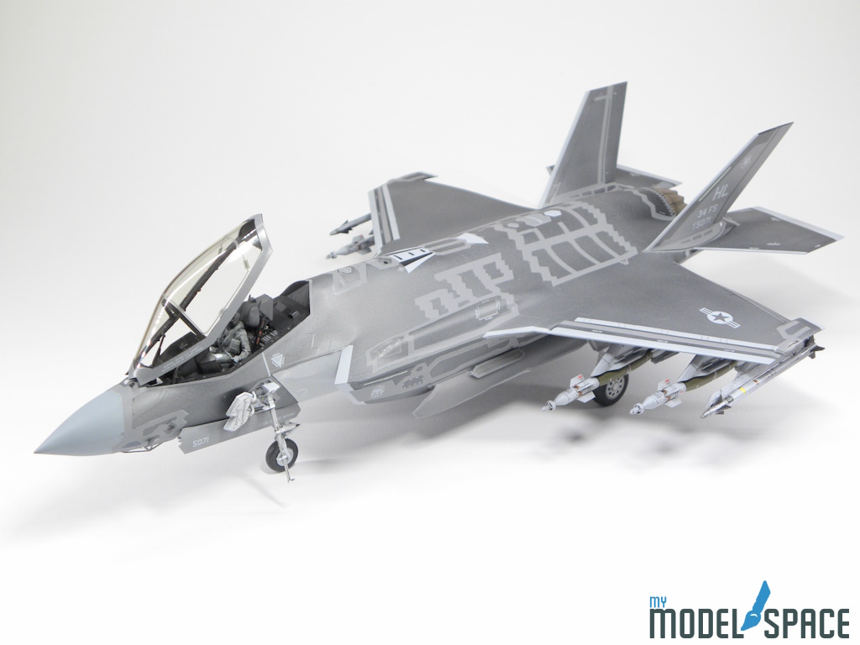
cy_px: 322
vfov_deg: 31.5
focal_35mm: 46
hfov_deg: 41.2
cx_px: 430
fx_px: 1143
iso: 114
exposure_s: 1/65
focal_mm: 8.2
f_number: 3.2
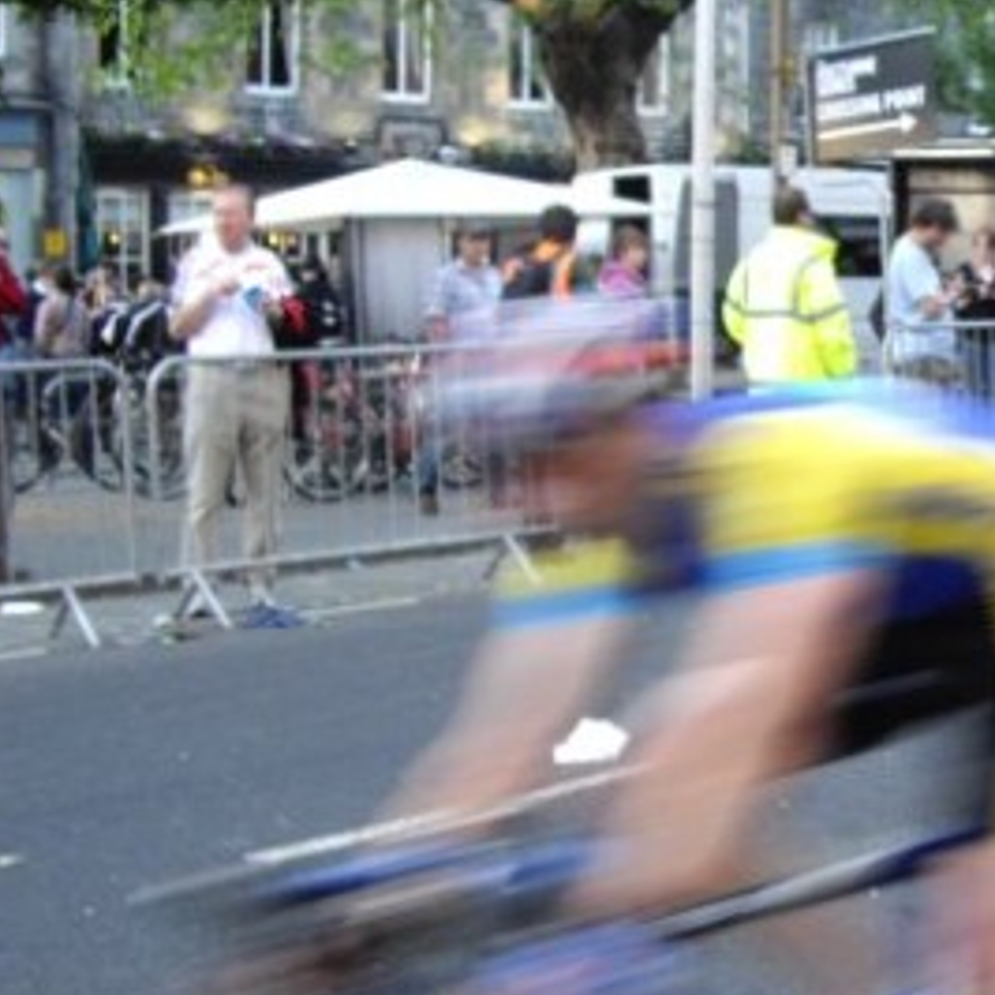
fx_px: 2569
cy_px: 548
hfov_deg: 20.8
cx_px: 1124
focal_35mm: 79
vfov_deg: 21.9
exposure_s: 1/60
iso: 200
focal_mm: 7.9
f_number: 2.8
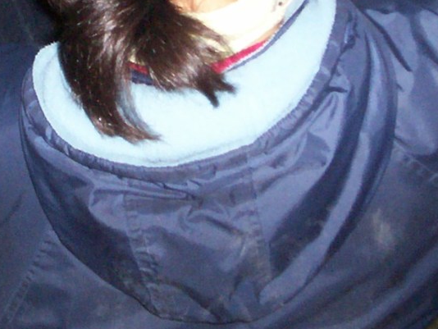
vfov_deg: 10.8
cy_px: -66
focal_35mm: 135
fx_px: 1709
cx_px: 148
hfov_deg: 14.6
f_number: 4.5
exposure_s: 1/64
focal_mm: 5.9
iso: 140
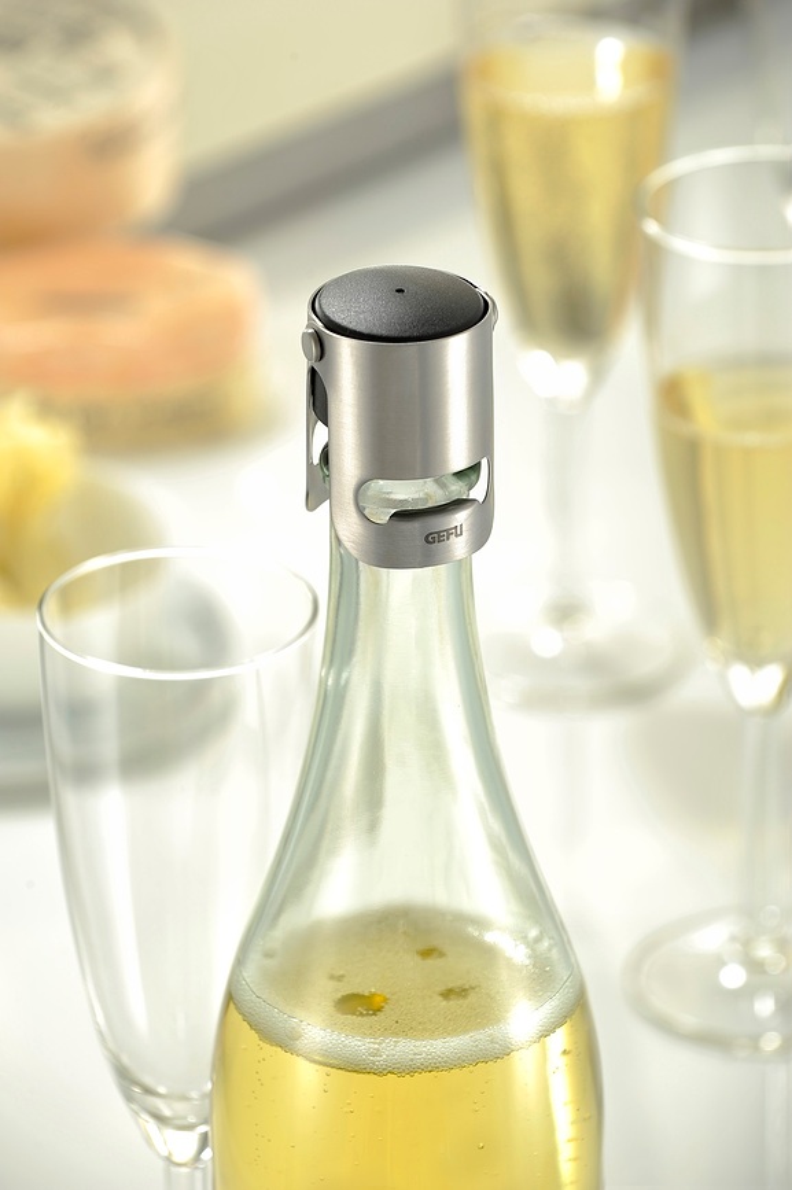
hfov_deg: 7.8
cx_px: 396
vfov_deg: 11.8
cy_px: 595
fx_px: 5781
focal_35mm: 175
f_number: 9
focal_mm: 175
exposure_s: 1/200
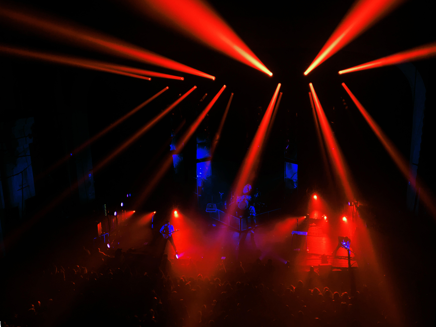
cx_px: 228
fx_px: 416
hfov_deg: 55.3
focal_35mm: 33
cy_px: 171
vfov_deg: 42.9
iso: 32
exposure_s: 1/33
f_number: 2.2
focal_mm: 4.15
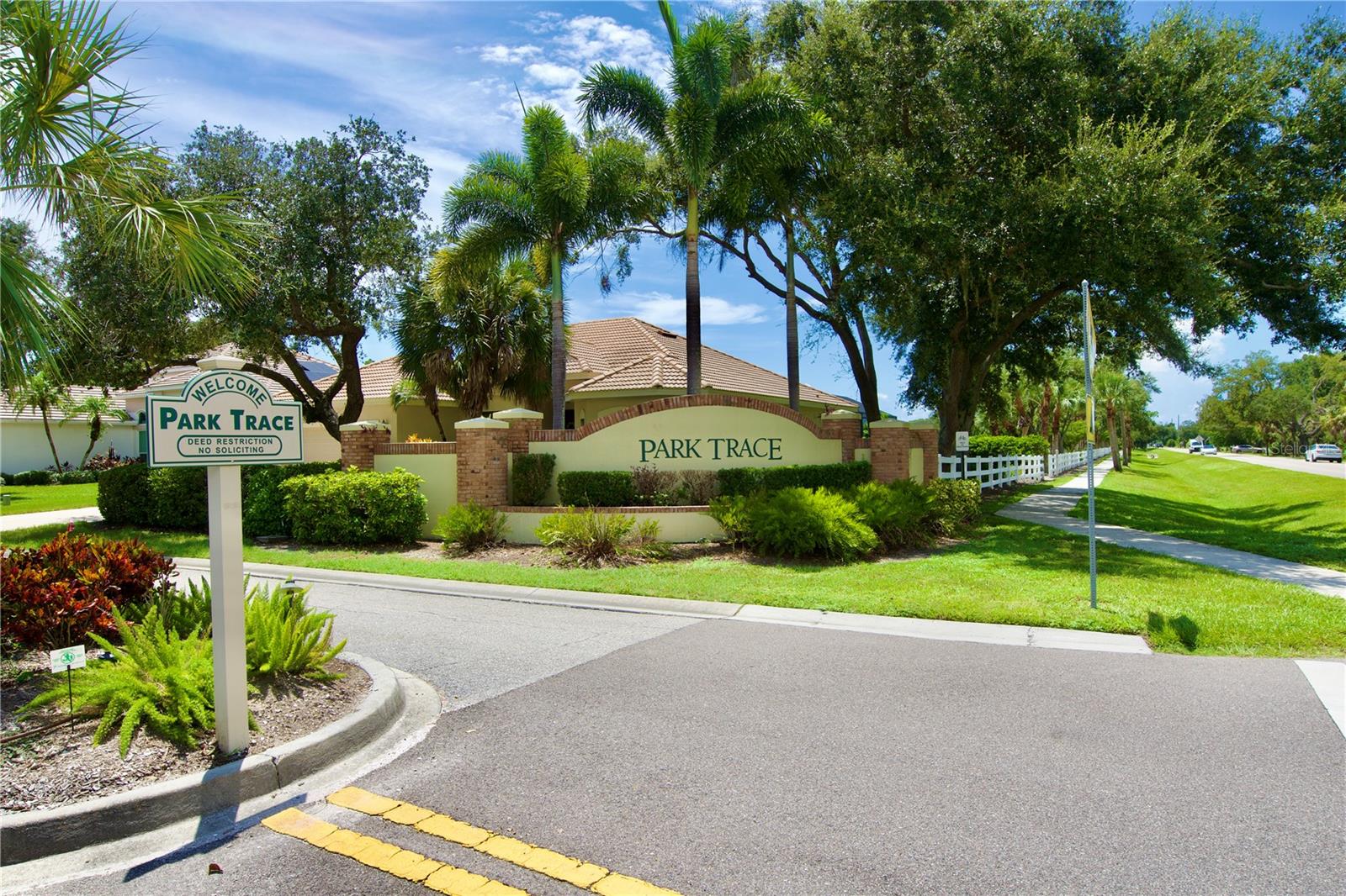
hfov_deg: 81.2
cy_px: 448
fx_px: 785
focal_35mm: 21
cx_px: 673
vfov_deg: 59.5
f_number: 9
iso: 100
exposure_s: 1/250
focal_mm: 14
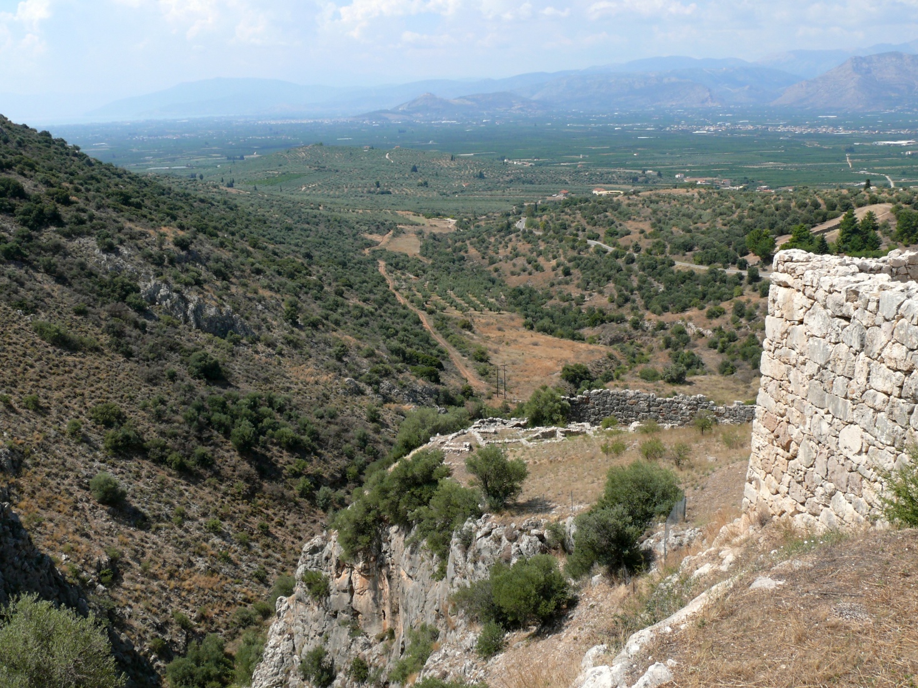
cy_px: 344
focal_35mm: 35
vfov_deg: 40.7
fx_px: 928
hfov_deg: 52.6
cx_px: 459
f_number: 5
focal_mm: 7.4
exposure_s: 1/200
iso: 100
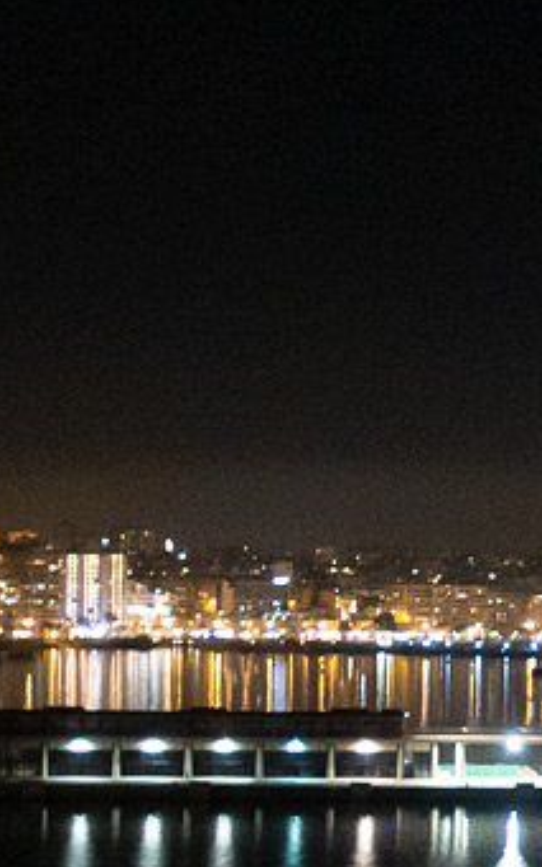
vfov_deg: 13.5
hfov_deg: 8.0
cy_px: 631
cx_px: 1137
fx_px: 3665
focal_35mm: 155
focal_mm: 8.8
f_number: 1.8
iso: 1600
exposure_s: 1/15
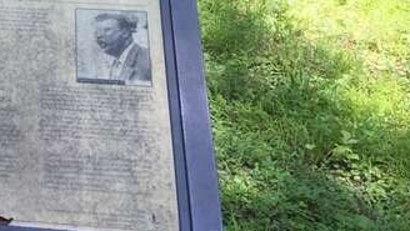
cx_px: -62
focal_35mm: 77
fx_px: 838
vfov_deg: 14.5
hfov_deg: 25.2
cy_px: -135
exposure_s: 1/201
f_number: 2.2
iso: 25
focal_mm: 4.15
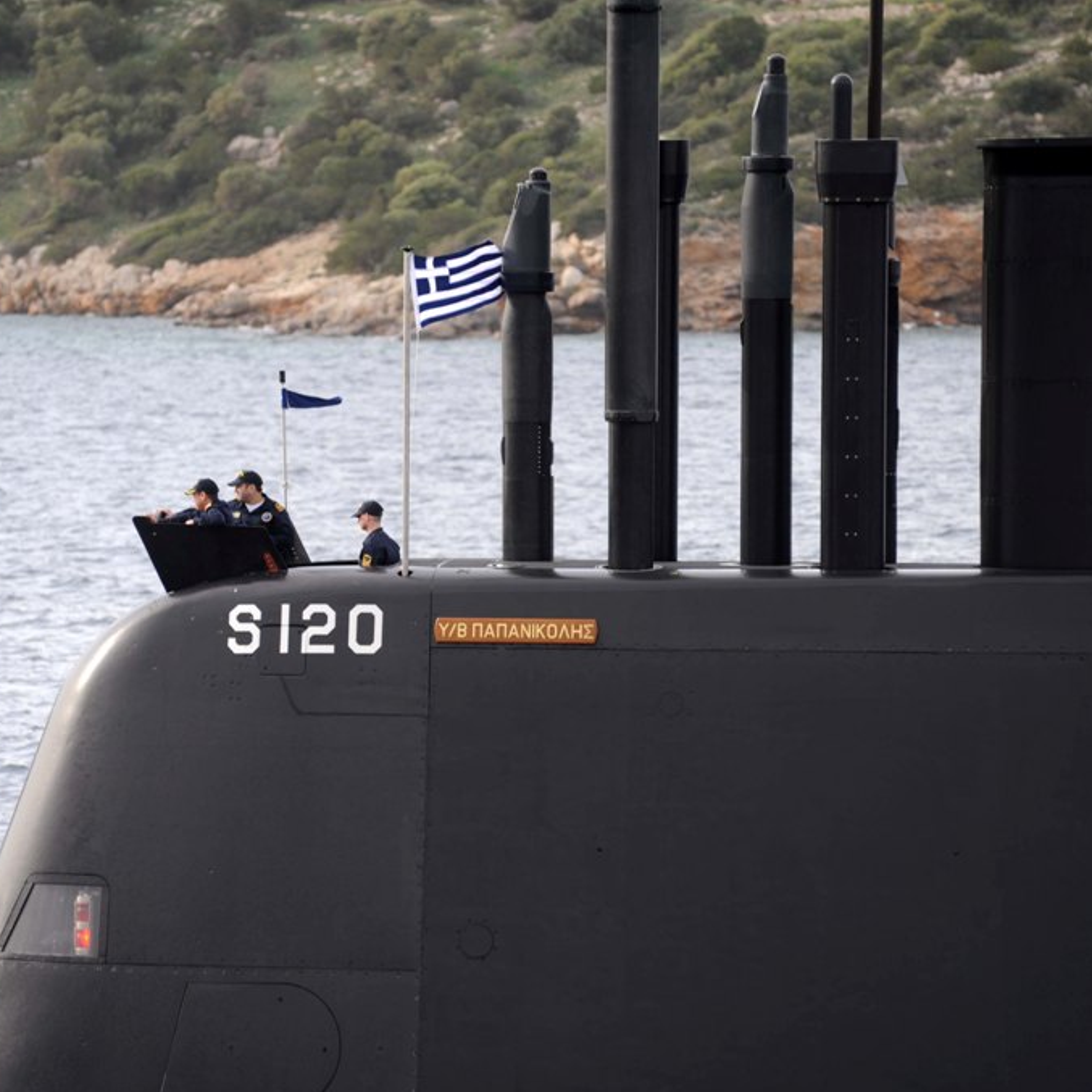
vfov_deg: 6.8
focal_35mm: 257
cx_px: 492
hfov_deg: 6.8
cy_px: 548
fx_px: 9172
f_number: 4.5
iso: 200
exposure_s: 1/640
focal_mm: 200
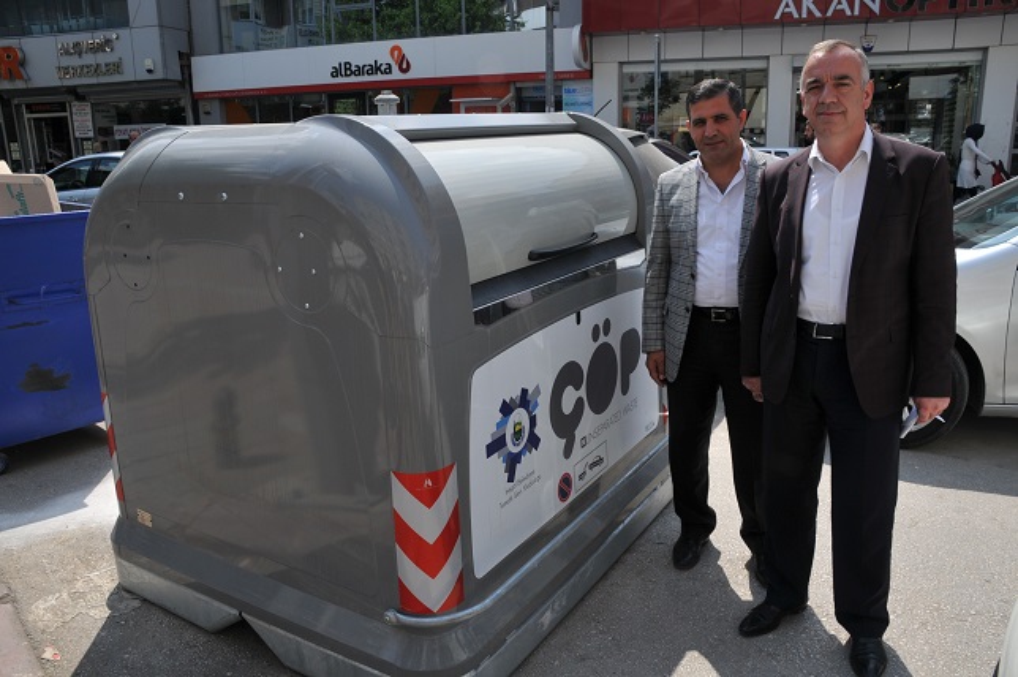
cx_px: 509
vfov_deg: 43.5
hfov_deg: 62.0
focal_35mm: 30
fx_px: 847
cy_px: 338
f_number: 10
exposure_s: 1/400
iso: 200
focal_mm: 20
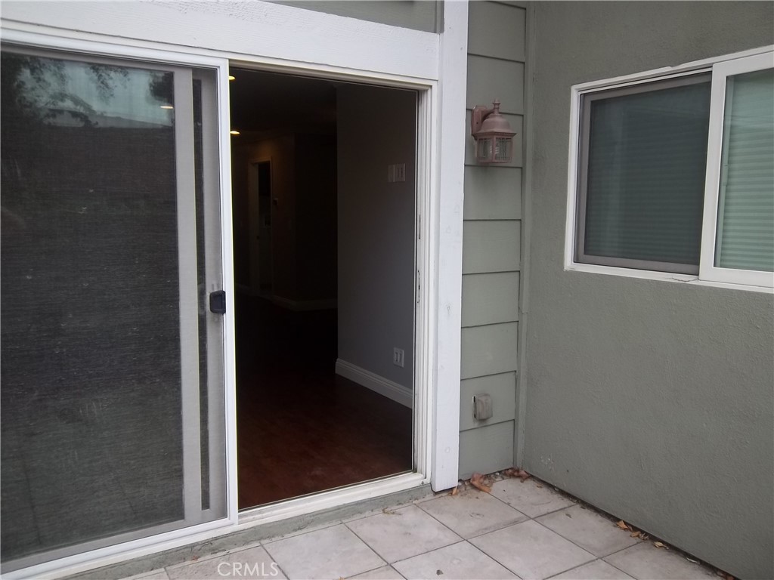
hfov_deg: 63.4
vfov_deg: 49.7
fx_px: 626
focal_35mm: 28
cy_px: 290
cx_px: 387
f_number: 3.5
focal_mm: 5.05
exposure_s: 1/125
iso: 64
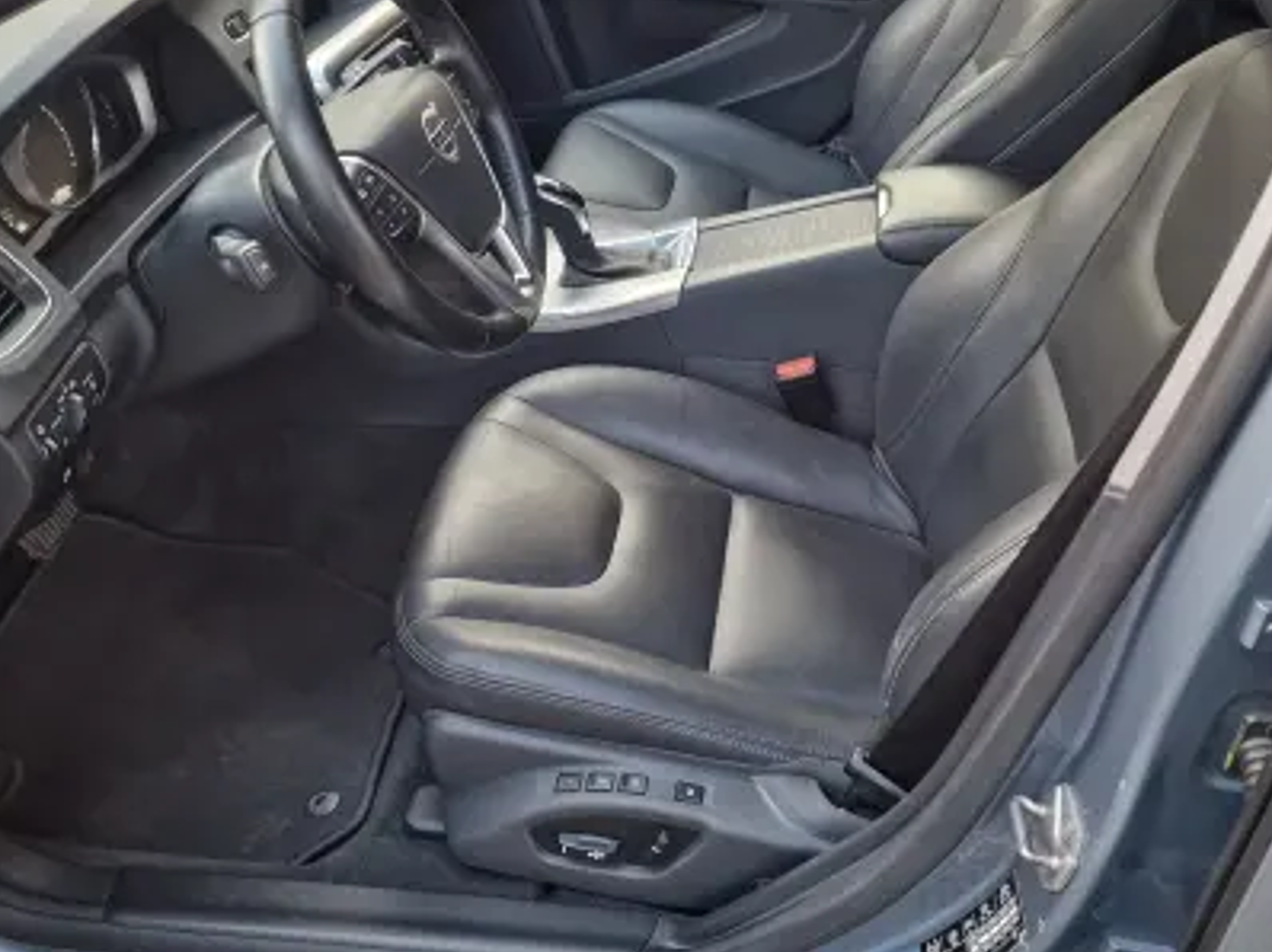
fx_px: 1359
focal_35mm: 37
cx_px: 690
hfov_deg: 50.1
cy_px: 383
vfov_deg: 38.5
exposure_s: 1/120
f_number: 1.8
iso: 500
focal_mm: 6.4
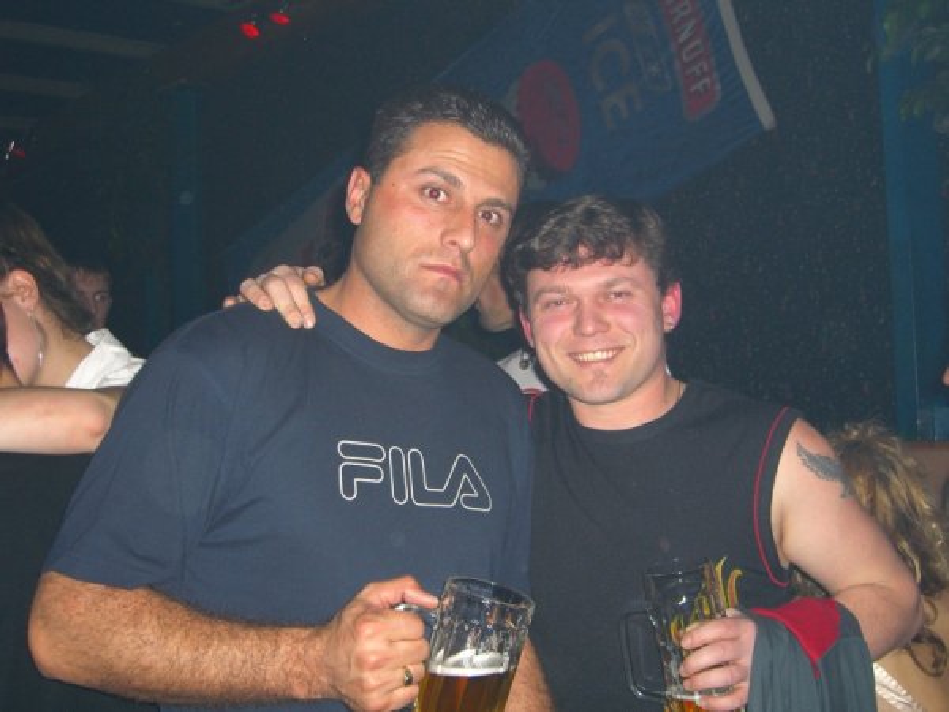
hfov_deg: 41.2
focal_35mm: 46
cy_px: 356
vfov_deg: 31.5
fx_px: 1261
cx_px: 474
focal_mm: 9.5
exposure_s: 1/60
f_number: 3.1
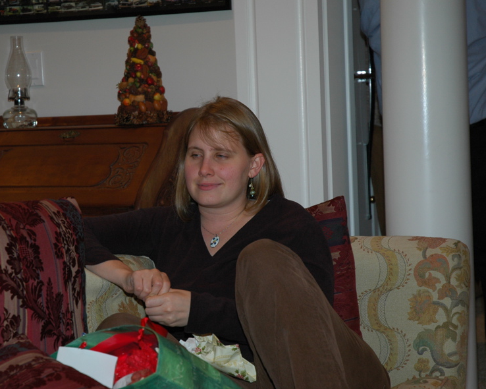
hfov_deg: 20.0
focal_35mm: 96
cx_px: 216
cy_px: 194
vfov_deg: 16.0
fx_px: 1380
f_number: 5
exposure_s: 1/60
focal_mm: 56
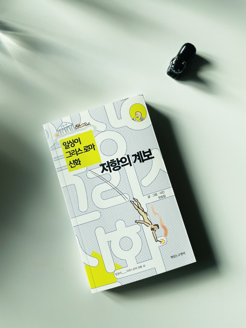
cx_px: 123
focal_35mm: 26
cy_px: 164
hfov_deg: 53.1
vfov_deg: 67.3
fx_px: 246
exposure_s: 1/1435
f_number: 1.6
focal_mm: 4.2
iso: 32
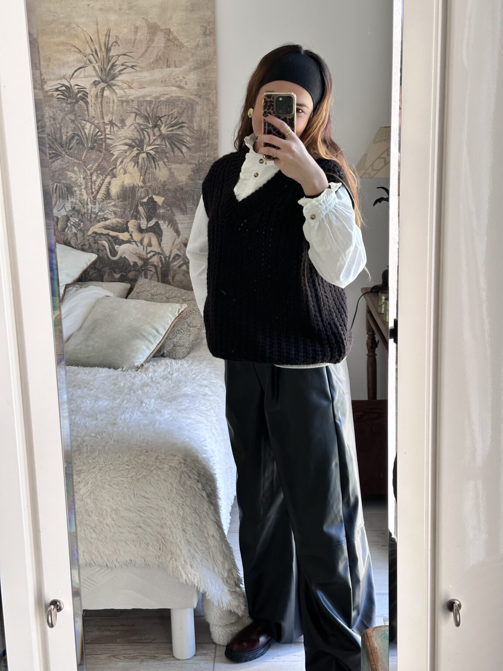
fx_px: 930
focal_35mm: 48
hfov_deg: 30.3
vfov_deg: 39.7
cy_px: 336
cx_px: 252
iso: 80
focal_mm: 6.86
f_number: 1.78
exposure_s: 1/79
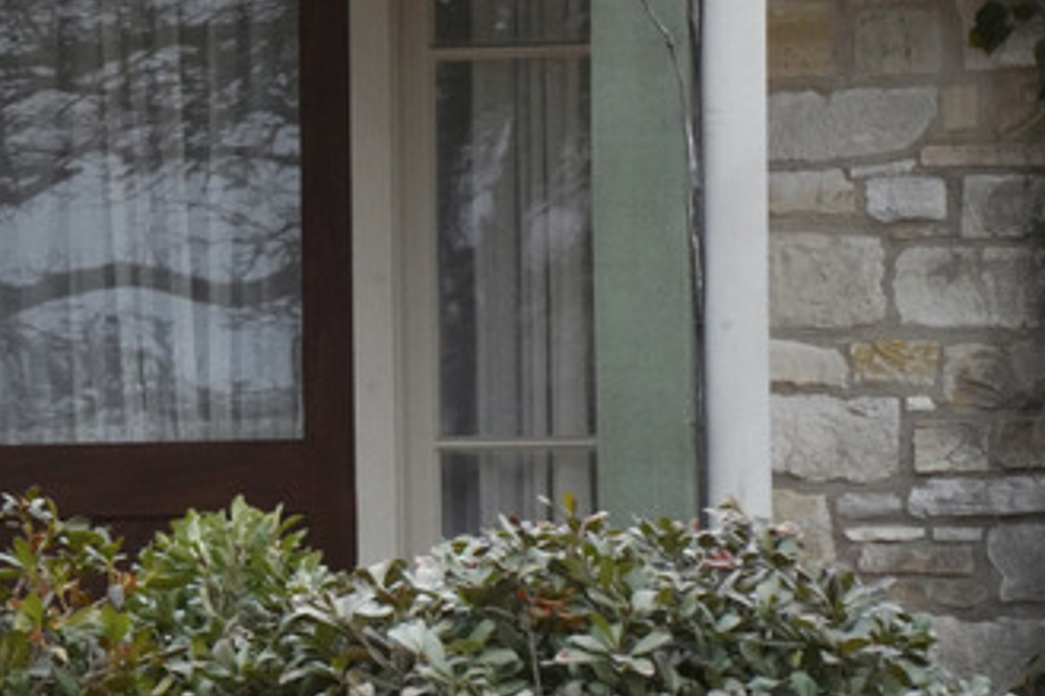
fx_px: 12388
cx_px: -137
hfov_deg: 4.8
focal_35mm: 427
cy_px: 340
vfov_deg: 3.2
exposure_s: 1/320
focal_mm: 180
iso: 16000
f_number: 20
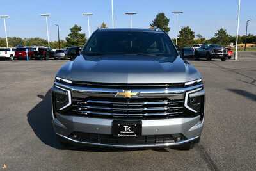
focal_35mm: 30
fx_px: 213
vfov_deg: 43.6
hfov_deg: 61.9
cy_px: 86
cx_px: 128
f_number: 8
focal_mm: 20
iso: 100
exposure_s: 1/250
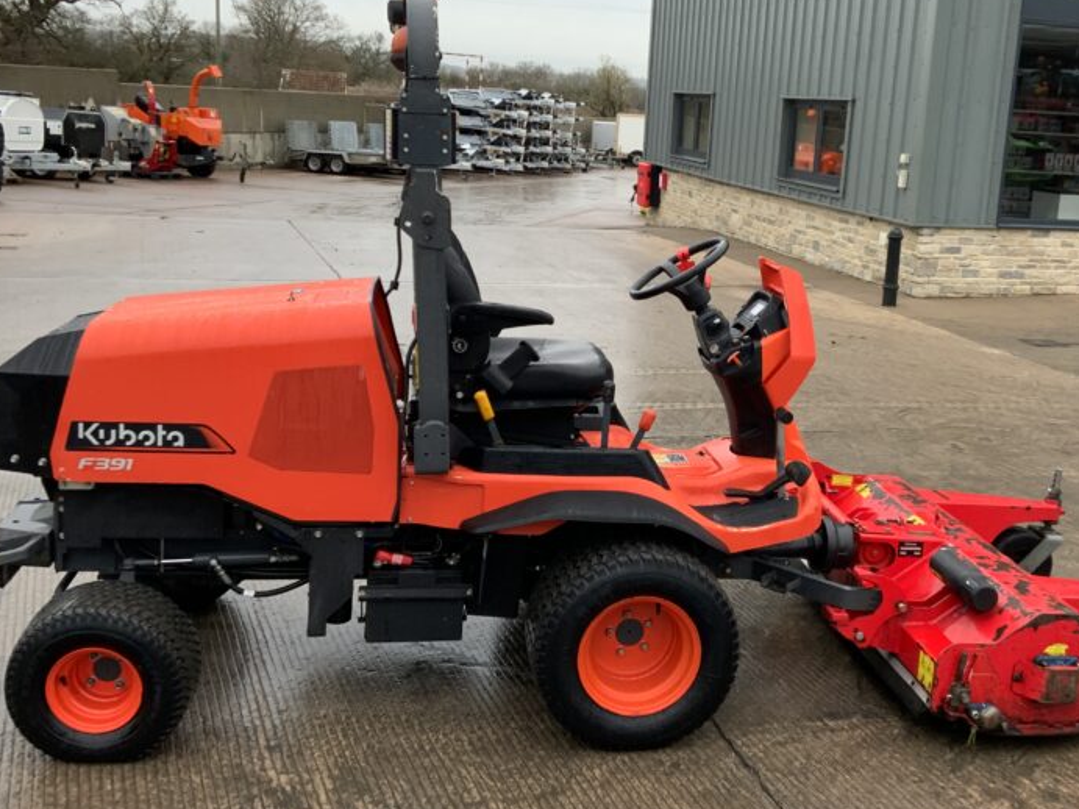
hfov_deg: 43.6
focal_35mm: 43
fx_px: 1340
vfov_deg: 33.5
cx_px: 664
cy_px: 353
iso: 40
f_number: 1.8
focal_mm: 3
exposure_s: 1/122
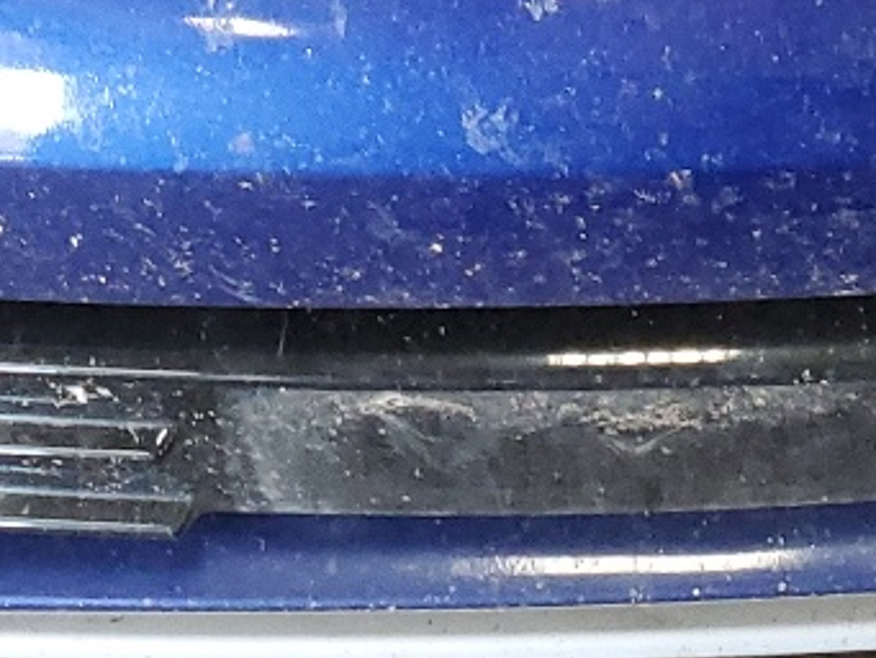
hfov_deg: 16.1
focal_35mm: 122
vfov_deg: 10.6
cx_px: 658
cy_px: -846
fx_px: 3088
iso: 165
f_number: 1.5
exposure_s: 1/60.2
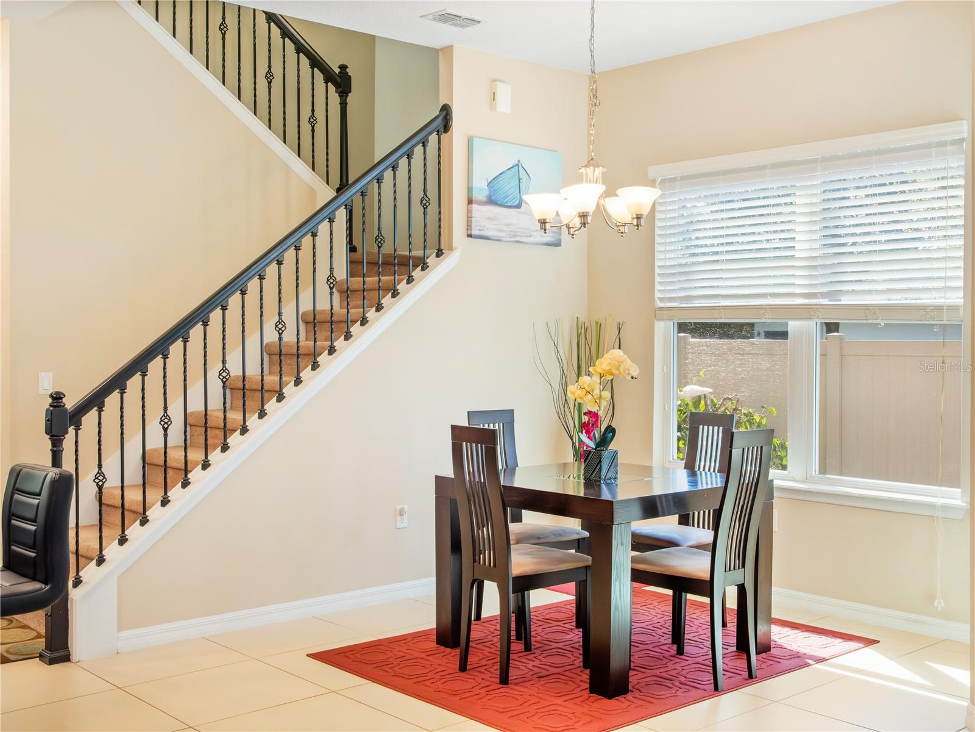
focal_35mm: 40
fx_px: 1127
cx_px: 488
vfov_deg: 36.0
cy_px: 366
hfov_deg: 46.8
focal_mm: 20
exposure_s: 1/40
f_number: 8
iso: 3200
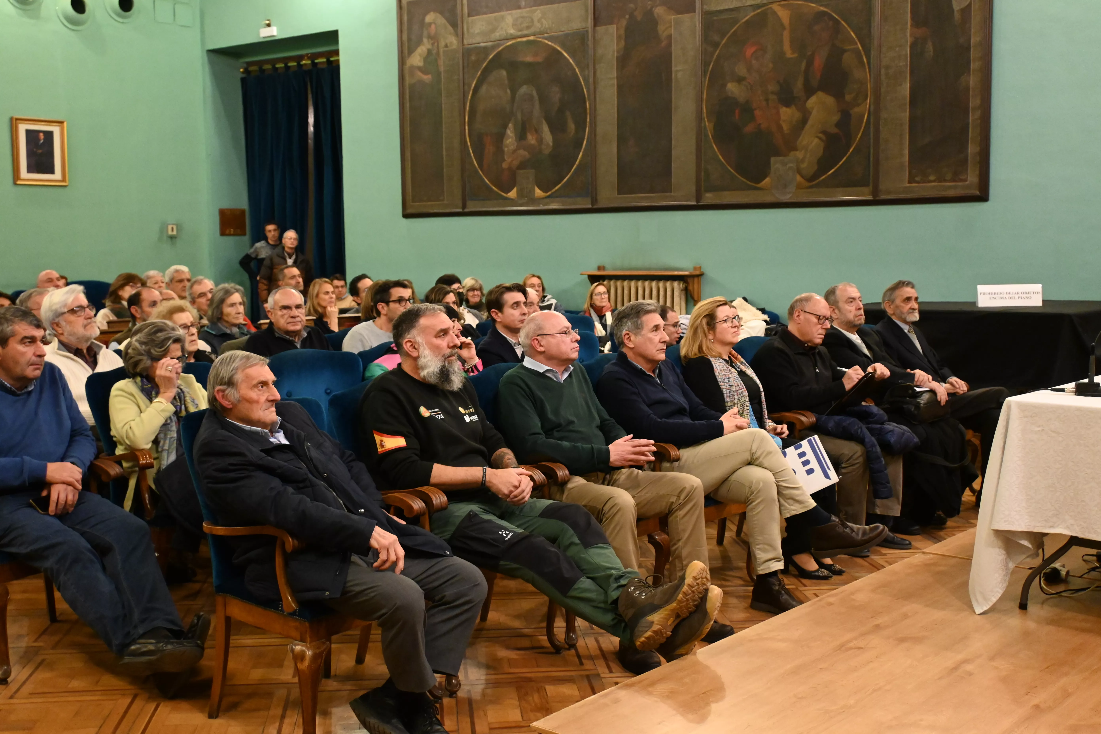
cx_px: 550
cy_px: 367
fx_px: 1216
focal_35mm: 40
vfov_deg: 33.6
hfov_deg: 48.7
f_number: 4.5
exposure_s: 1/25
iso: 3200
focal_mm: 26.5
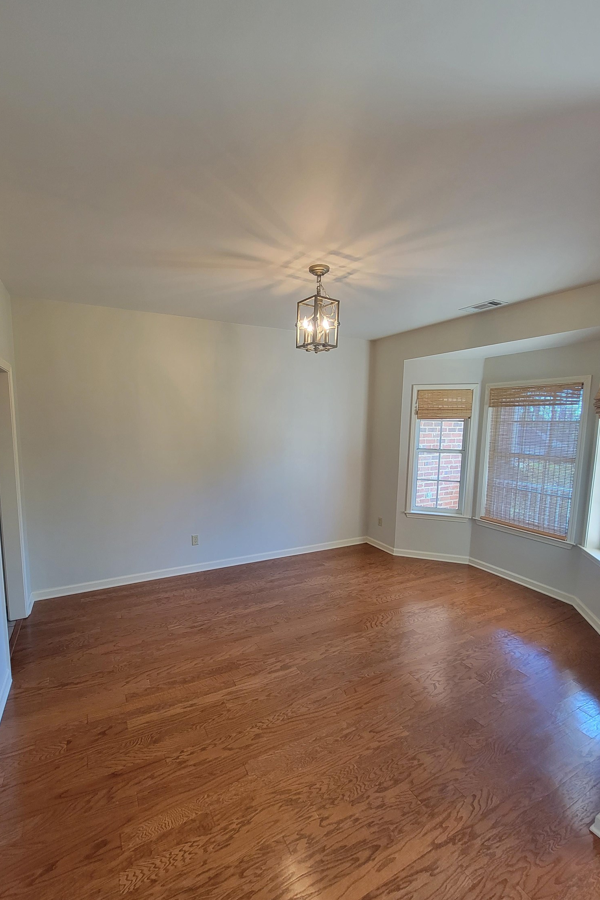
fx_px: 350
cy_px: 464
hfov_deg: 81.0
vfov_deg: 104.2
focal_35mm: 14
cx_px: 275
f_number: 2.2
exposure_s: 1/60
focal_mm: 2.2
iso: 160
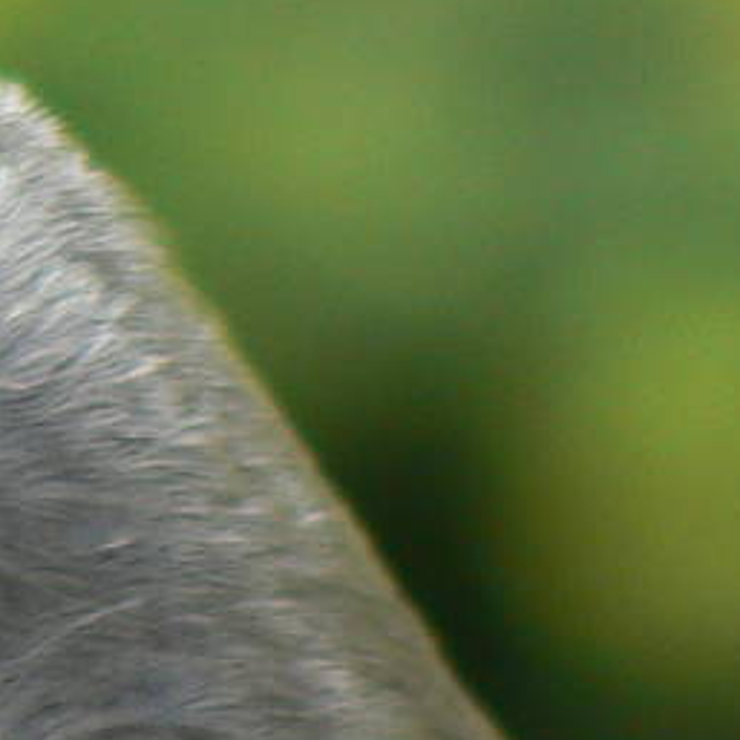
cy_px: 1166
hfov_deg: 0.7
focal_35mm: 2376
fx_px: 57465
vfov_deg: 0.7
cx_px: -510
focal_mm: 72
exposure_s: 1/50
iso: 80
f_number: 3.6
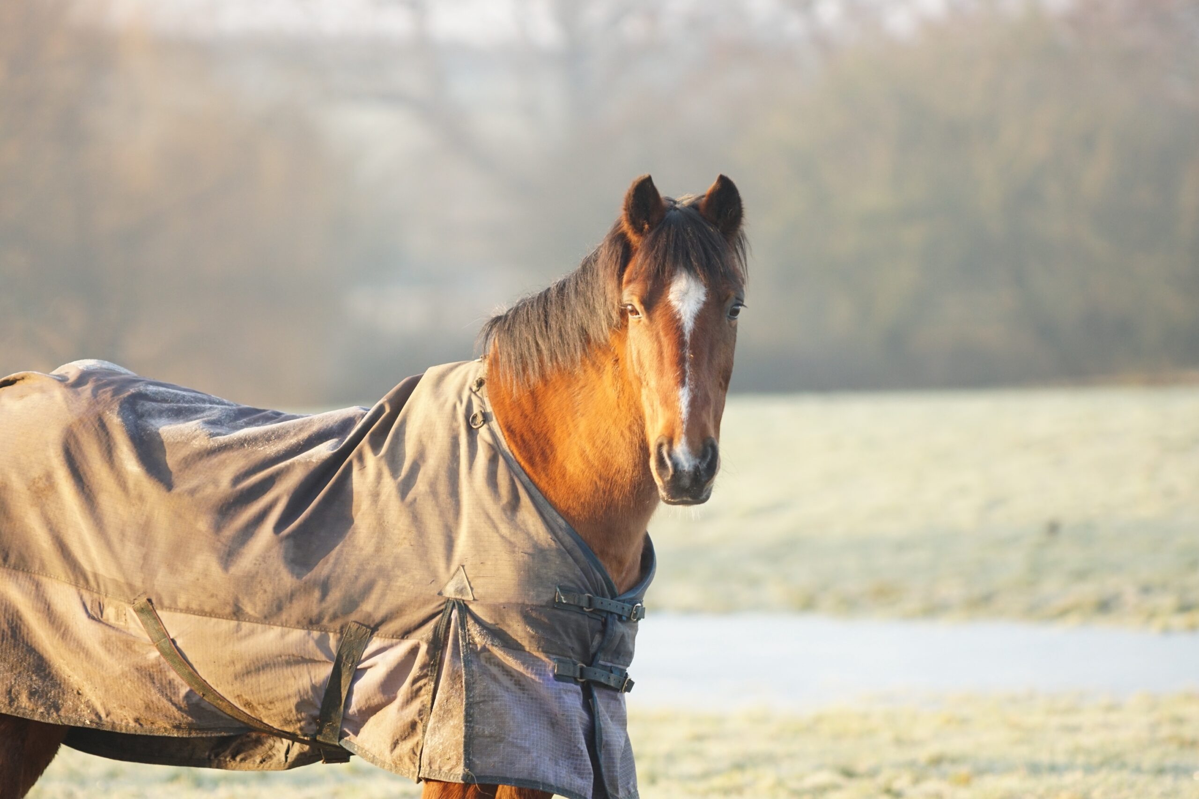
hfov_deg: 6.9
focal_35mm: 300
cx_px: 600
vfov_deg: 4.6
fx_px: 9991
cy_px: 400
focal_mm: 200
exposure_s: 1/320
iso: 320
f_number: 2.8
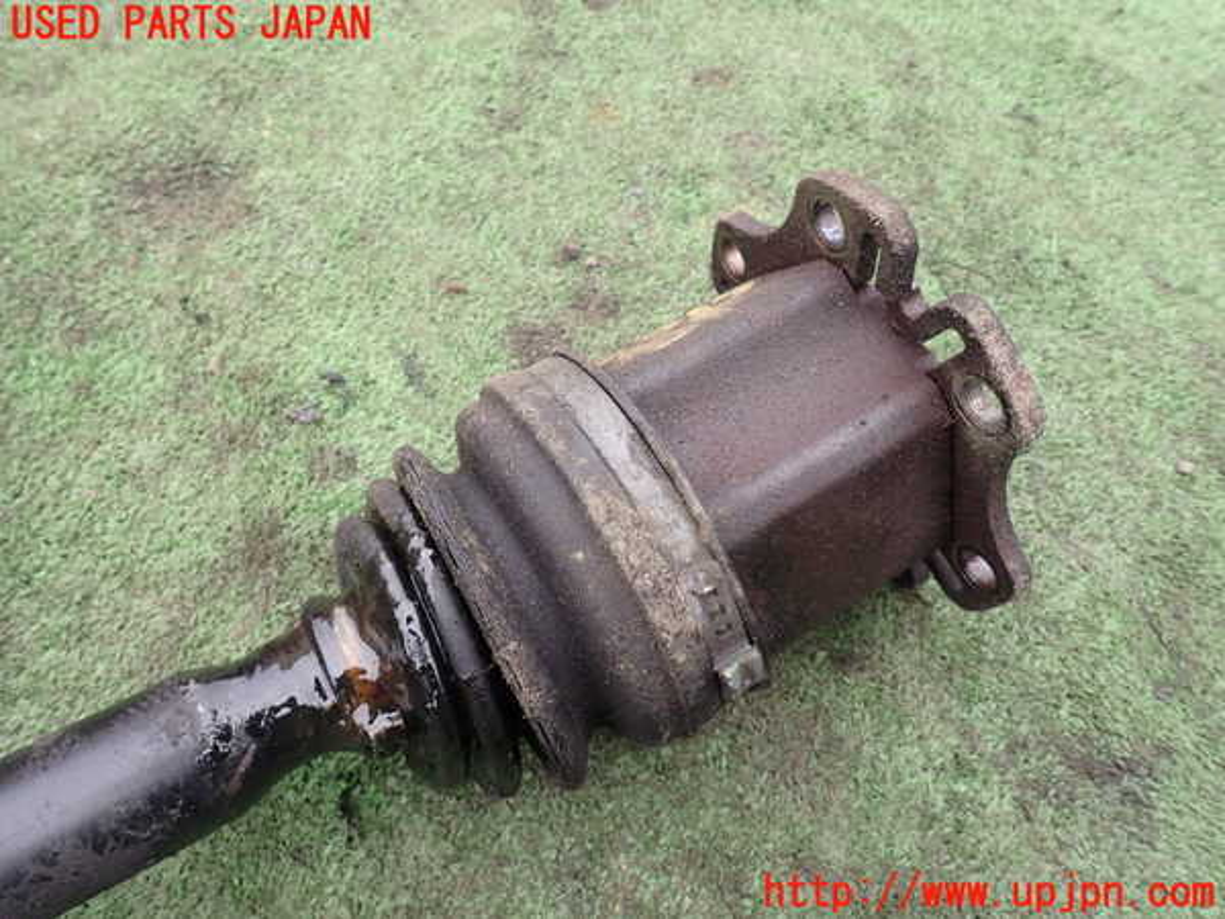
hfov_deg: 69.4
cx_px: 612
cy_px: 460
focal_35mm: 25
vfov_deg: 54.9
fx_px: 885
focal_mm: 4.5
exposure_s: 1/200
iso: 100
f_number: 2.8
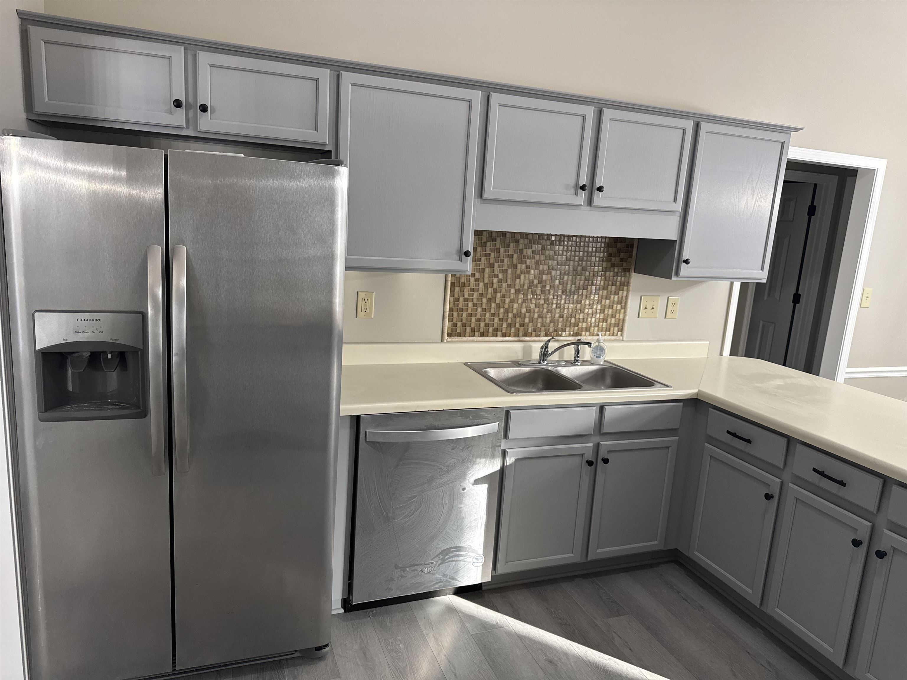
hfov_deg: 71.6
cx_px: 454
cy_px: 340
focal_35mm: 24
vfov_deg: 56.8
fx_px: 629
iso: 250
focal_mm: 6.76
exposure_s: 1/60
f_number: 1.78
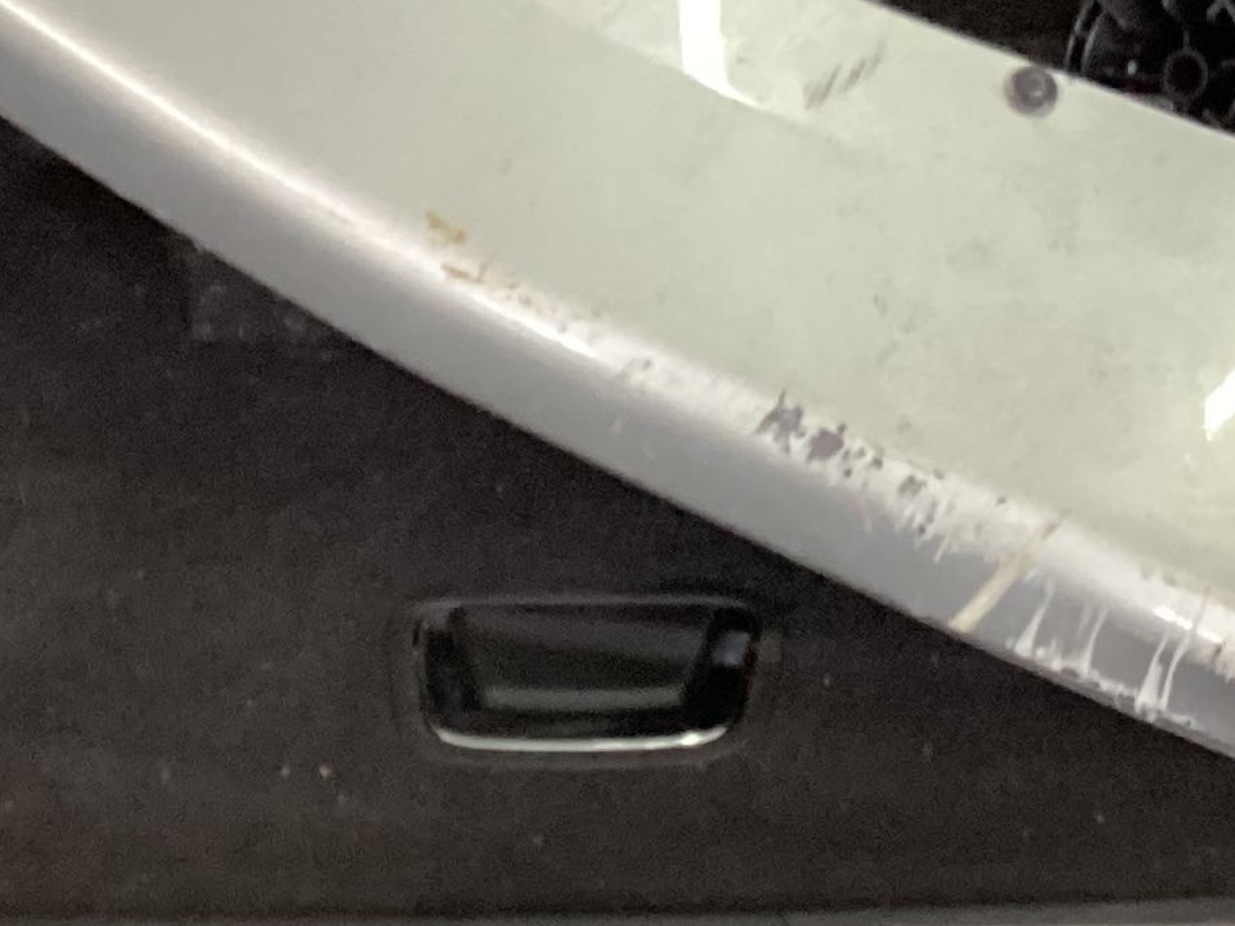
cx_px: 657
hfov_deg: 17.7
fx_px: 3960
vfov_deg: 12.8
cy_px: -378
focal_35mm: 111
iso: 400
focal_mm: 3.3
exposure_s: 1/30
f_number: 2.4
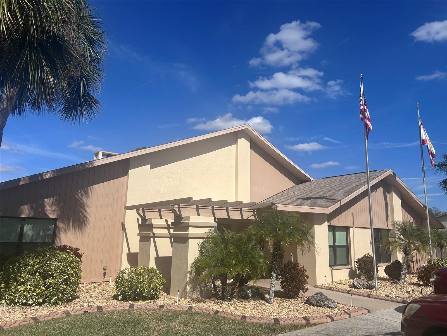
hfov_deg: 67.3
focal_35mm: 26
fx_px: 336
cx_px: 224
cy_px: 168
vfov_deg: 53.1
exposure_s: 1/8000
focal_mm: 5.7
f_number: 1.5
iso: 50
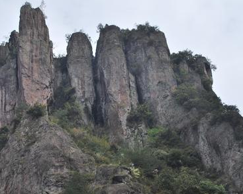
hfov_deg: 23.0
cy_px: 106
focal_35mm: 83
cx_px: 103
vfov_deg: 18.5
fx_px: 596
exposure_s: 1/200
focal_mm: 36
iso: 100
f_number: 7.1
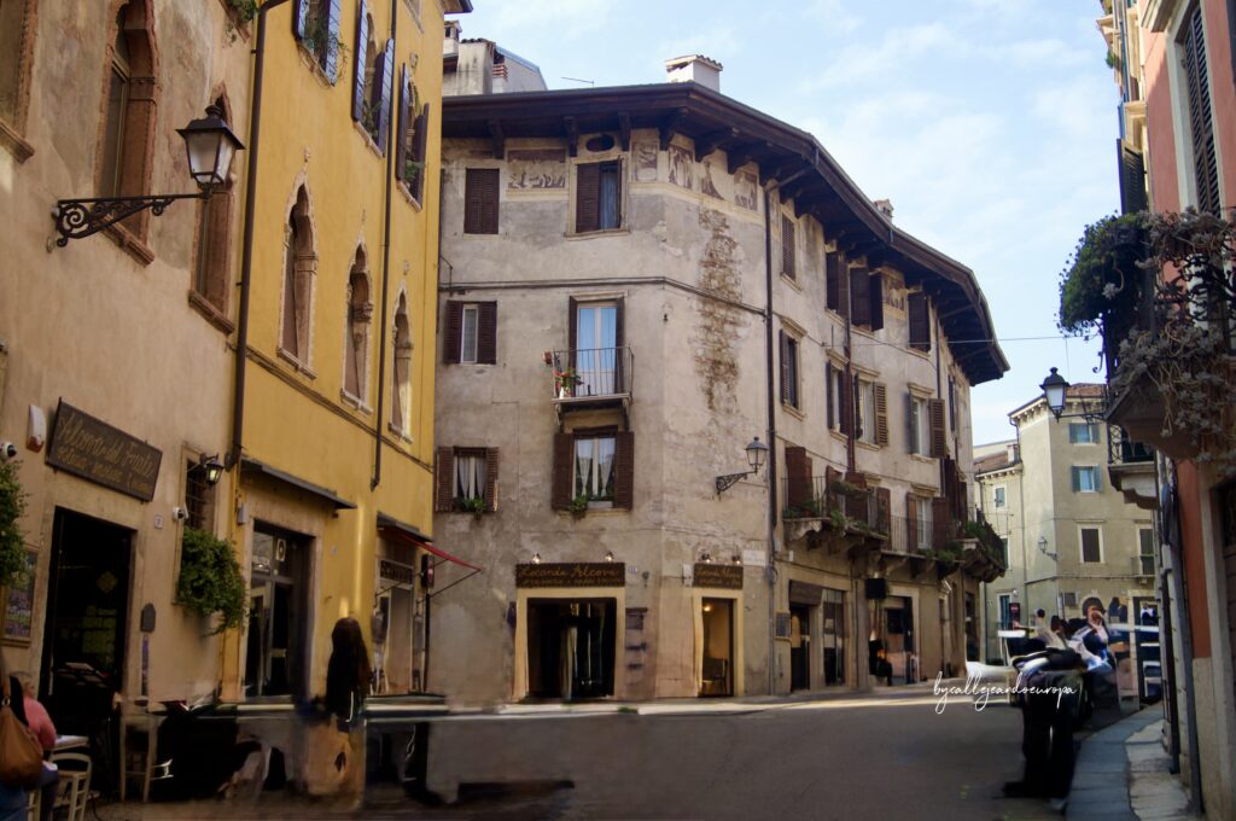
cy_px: 410
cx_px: 618
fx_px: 1337
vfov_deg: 34.1
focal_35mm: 39
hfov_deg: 49.6
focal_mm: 26
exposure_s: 1/160
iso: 125
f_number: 4
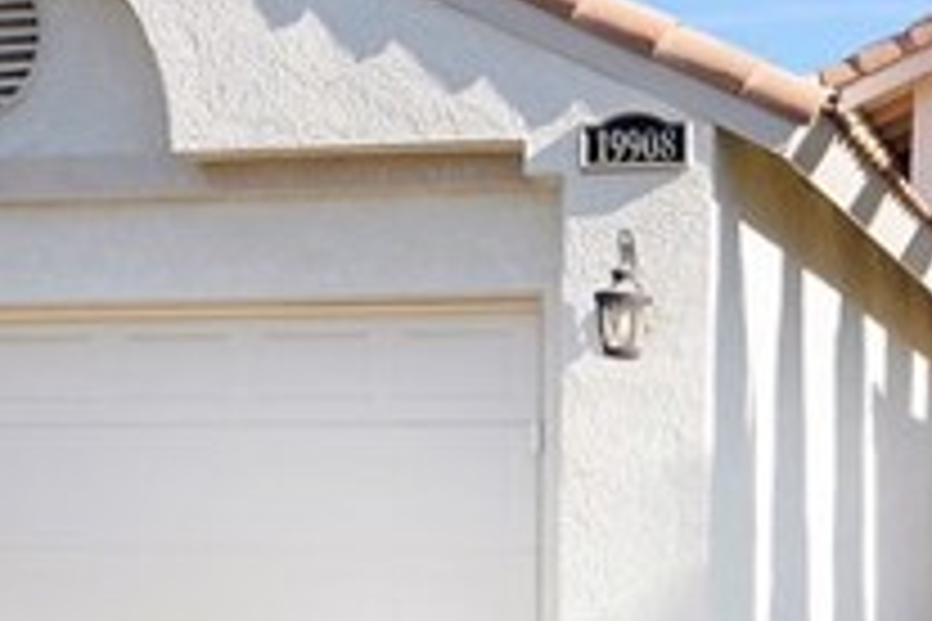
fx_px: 2174
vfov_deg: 16.3
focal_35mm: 84
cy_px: 302
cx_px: 824
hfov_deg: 23.6
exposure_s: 1/1000
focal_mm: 17
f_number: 7.1
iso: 500
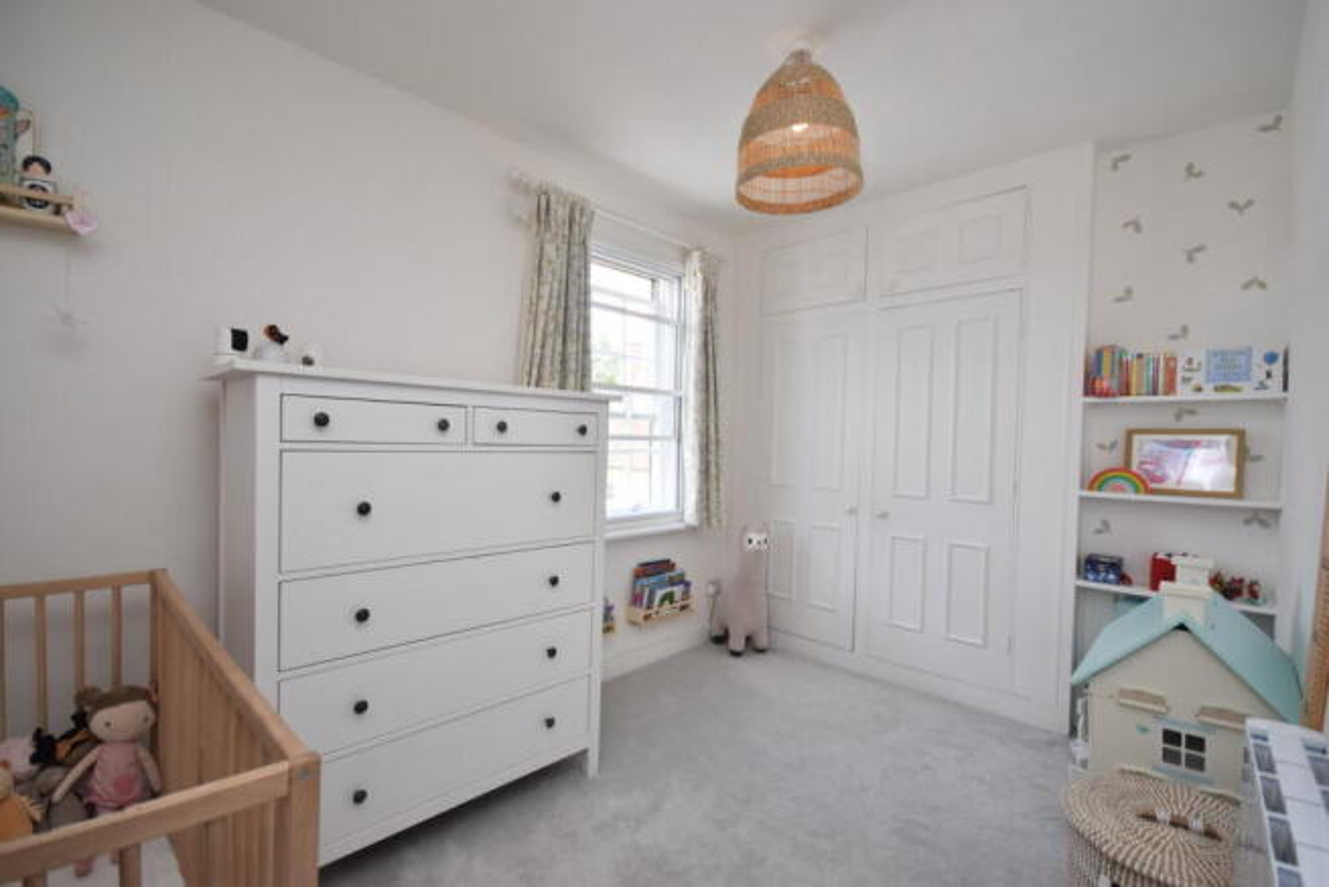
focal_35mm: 15
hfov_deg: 100.4
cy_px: 444
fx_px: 554
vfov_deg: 77.4
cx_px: 664
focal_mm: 10
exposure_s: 1/250
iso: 450
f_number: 4
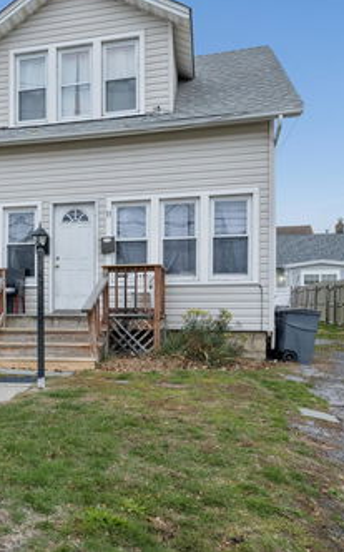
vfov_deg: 58.2
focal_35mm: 33
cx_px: 48
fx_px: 496
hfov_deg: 36.4
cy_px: 271
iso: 800
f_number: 8
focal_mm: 14
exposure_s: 1/40
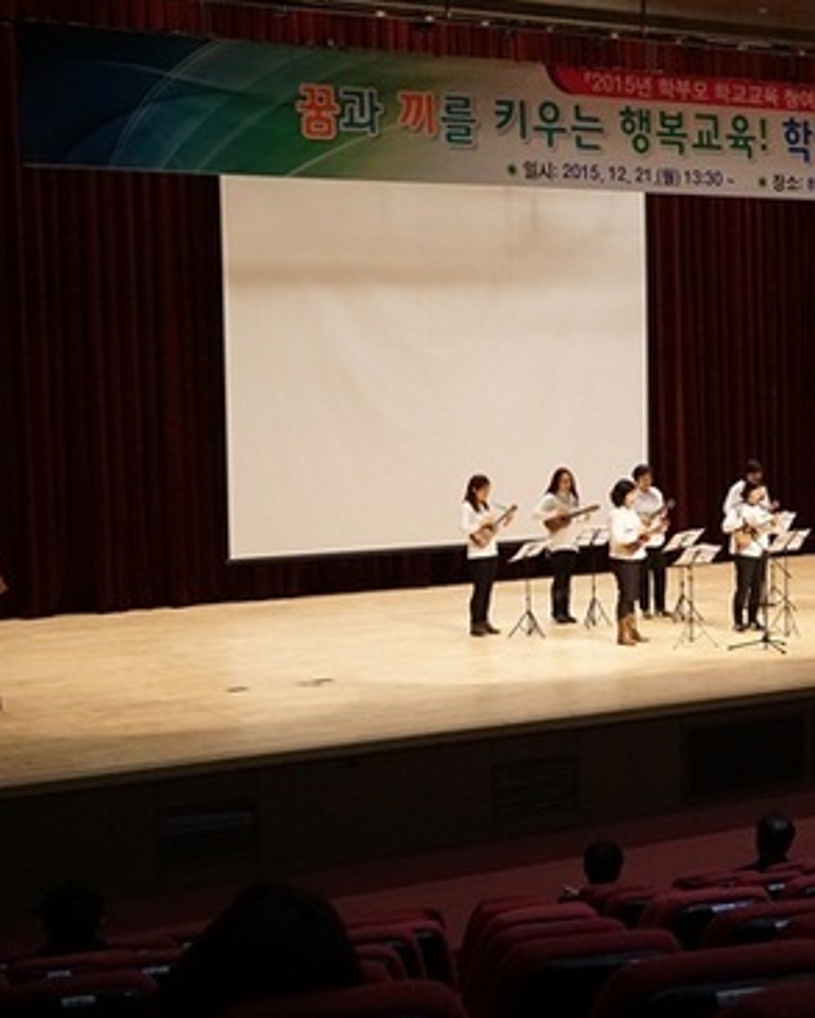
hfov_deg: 22.7
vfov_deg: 28.4
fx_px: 2011
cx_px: 629
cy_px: 510
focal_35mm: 67
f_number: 5
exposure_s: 1/100
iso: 3200
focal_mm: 31
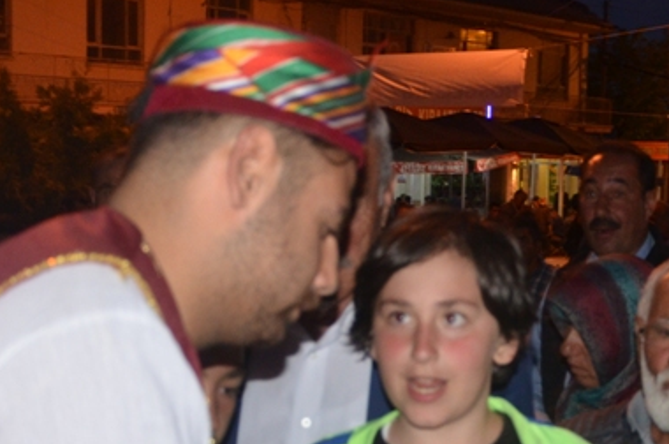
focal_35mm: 97
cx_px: 489
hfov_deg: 20.9
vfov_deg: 13.9
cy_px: 382
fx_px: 1800
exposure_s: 1/60
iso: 800
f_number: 3.8
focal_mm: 24
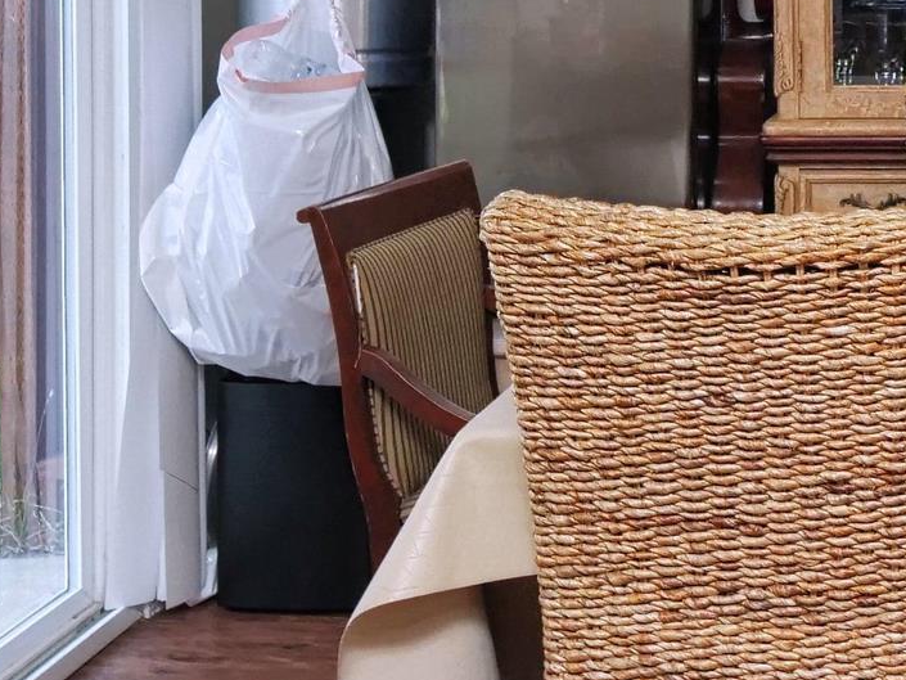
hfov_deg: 28.6
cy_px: -41
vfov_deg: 22.8
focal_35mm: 61
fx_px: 1597
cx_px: 1010
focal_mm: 7
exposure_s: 1/160
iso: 800
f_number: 3.2
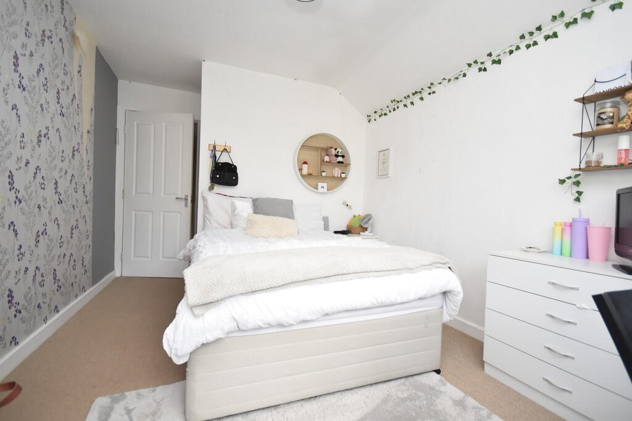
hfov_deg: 100.4
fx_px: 263
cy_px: 210
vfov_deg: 77.3
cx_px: 316
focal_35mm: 15
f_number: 4.5
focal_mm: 10
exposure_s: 1/160
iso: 800
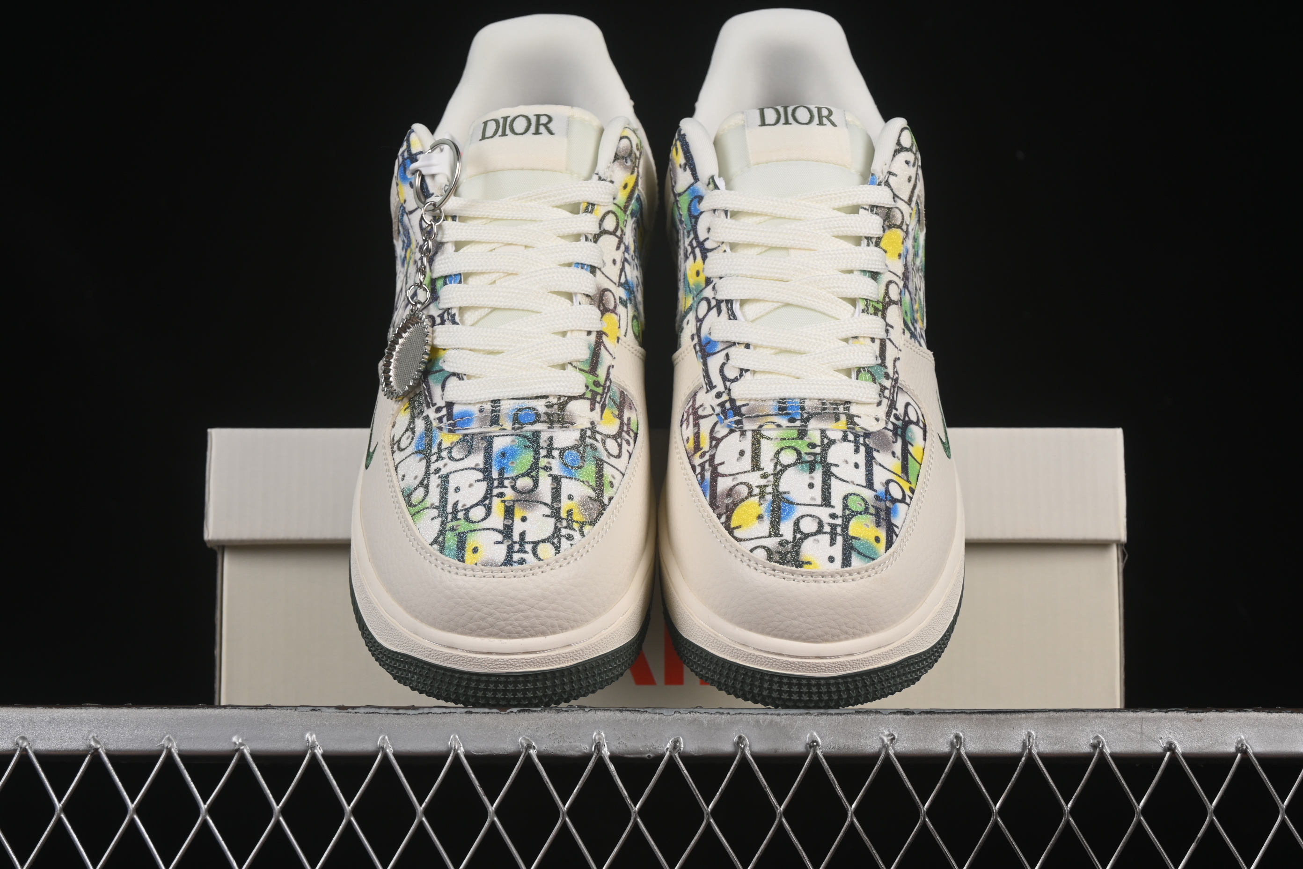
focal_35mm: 75
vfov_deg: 18.2
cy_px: 434
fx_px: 2714
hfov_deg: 27.0
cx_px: 652
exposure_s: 1/80
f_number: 8
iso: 160
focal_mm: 50
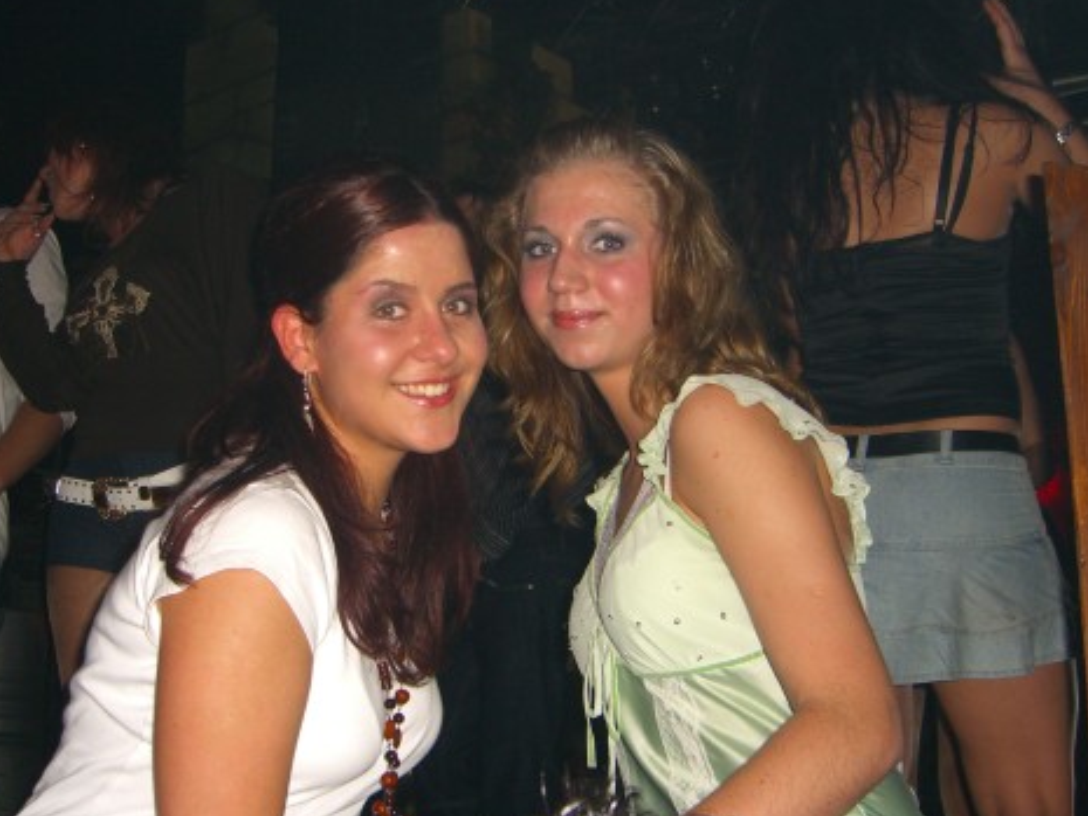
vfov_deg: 29.7
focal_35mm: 49
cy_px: 386
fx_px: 1540
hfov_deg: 38.8
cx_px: 463
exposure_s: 1/60
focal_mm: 7.9
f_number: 2.8
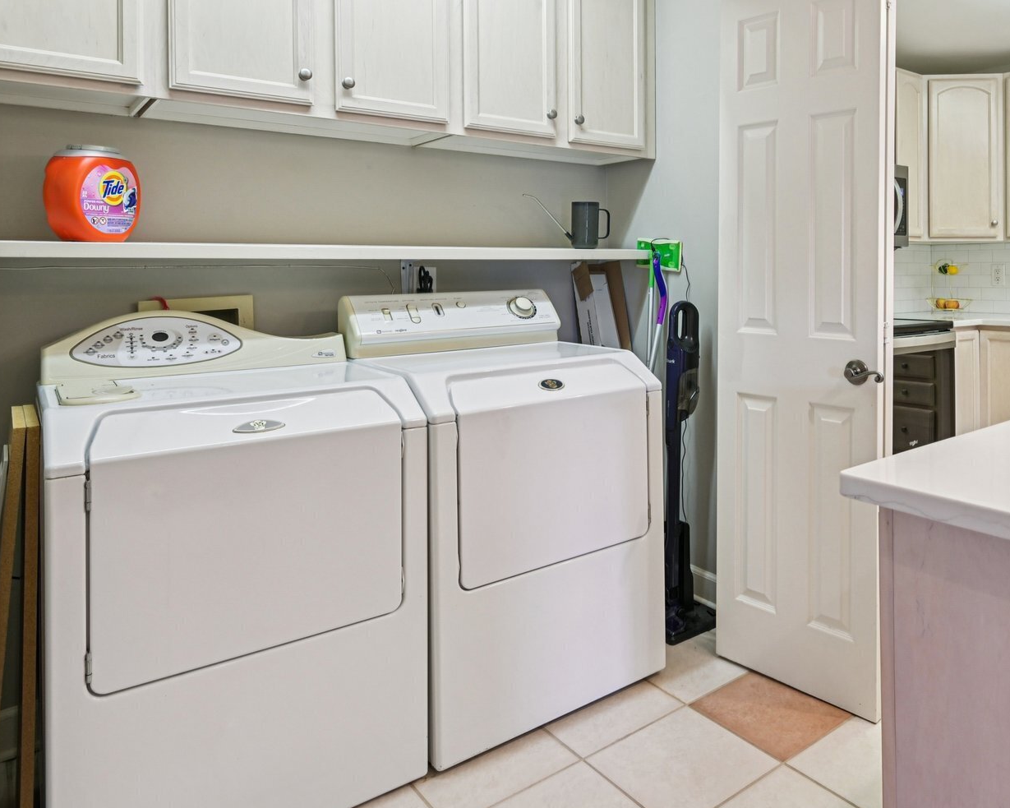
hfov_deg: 66.0
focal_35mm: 25
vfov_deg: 55.8
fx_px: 747
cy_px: 283
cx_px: 687
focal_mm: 16
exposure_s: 1/15
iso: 280
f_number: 8
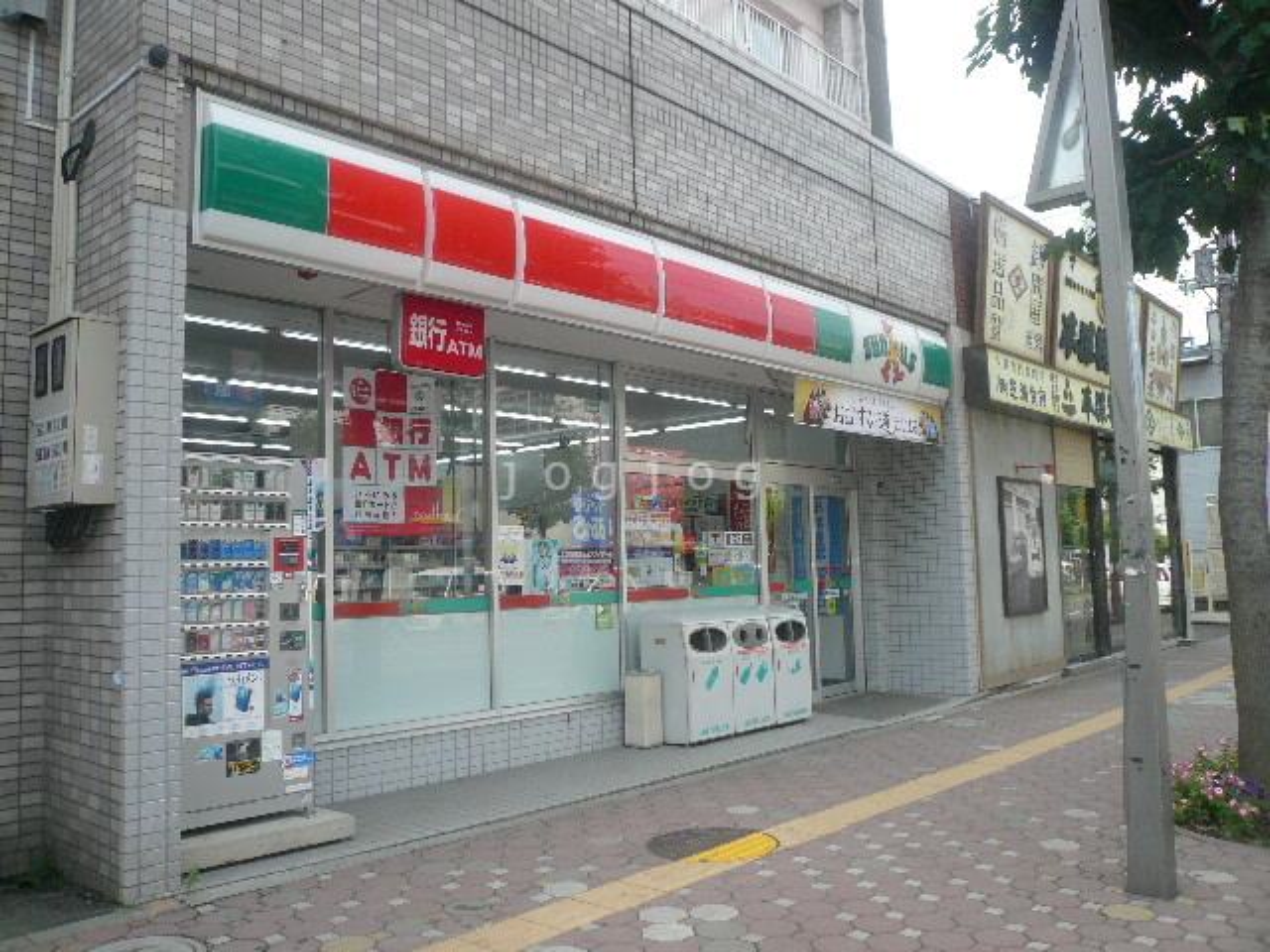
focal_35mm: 28
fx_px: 1027
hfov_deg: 63.4
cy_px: 476
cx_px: 635
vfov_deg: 49.7
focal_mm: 4.6
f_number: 2.8
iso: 100
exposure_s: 1/500
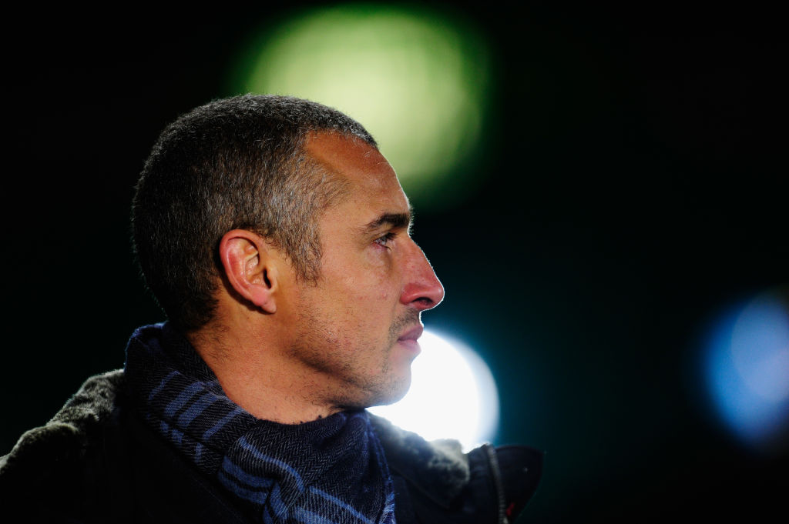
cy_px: 262
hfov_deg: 5.2
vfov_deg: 3.4
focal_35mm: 400
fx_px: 8759
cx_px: 394
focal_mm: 400
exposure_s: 1/800
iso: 2000
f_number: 4
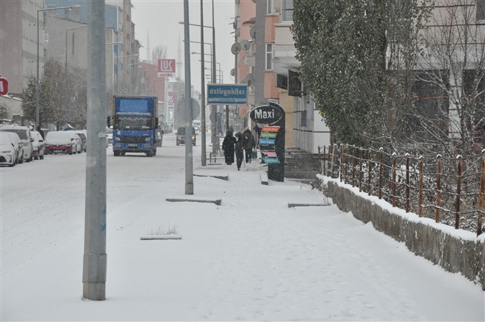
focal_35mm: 158
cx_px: 242
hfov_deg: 13.1
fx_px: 2120
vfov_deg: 8.7
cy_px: 161
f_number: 9
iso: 1600
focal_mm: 105
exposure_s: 1/1250
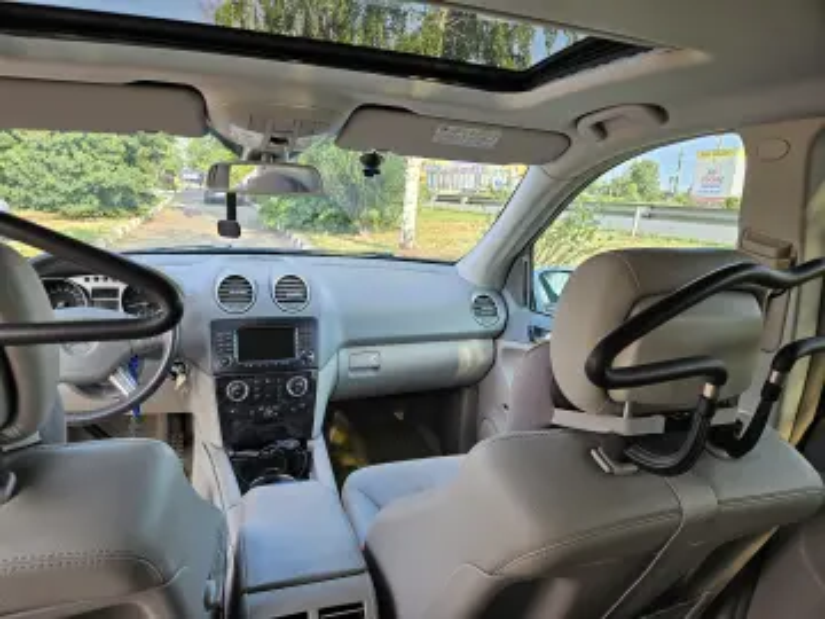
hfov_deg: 73.9
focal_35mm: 23
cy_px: 310
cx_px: 412
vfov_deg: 58.9
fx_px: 548
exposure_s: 1/223
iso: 40
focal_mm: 5.4
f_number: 1.8
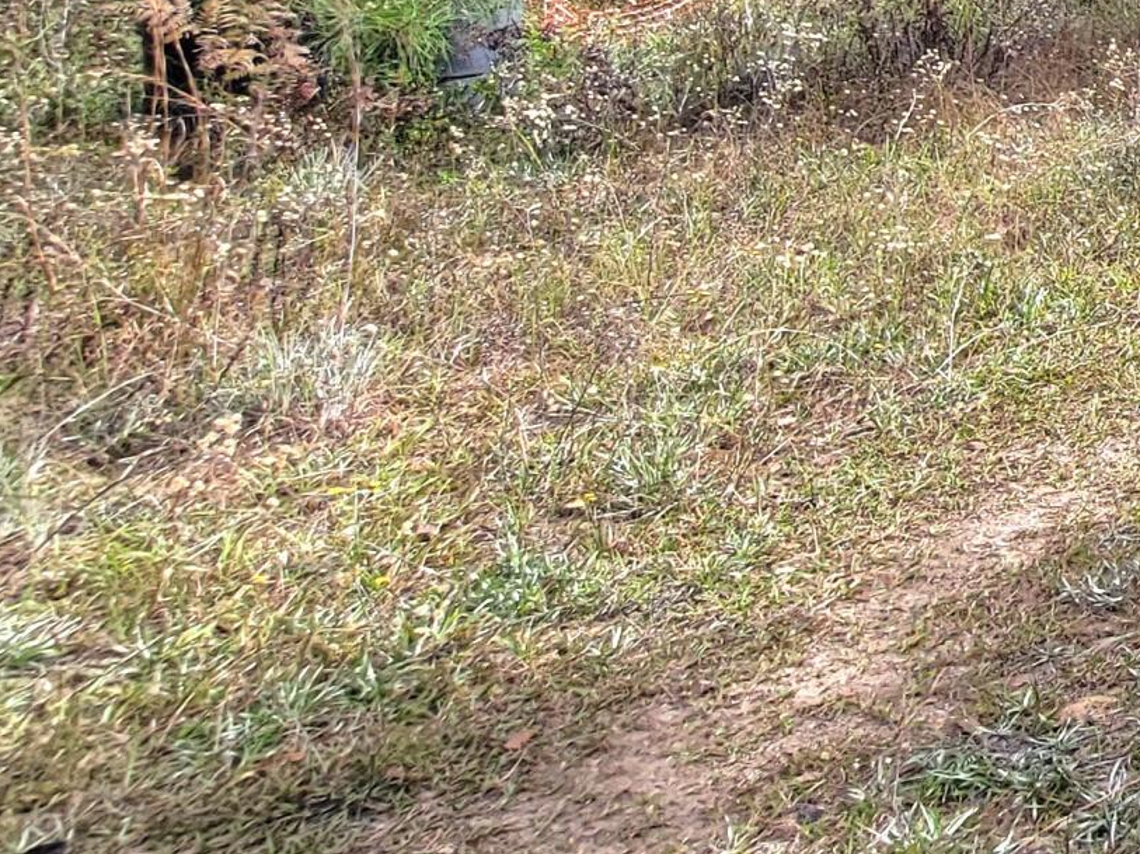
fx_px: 1580
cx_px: 1827
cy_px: -187
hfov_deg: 25.6
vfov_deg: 26.6
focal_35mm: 48
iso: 50
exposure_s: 1/1667
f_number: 2.2
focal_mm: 2.2
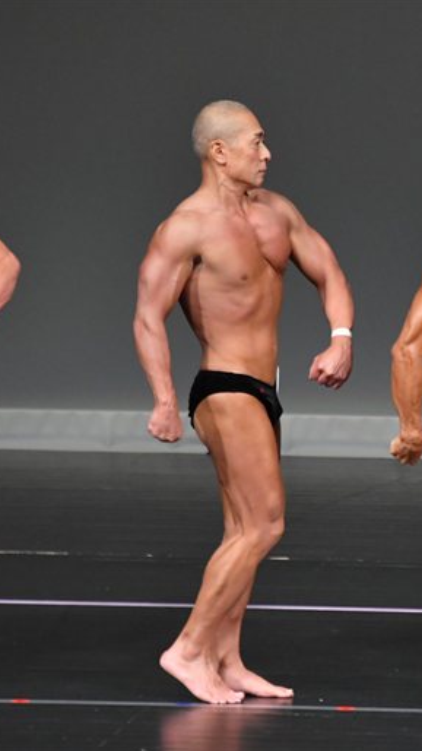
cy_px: 376
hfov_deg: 2.2
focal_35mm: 545
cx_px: 532
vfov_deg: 4.0
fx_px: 10845
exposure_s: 1/400
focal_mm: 230
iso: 4000
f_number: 5.6
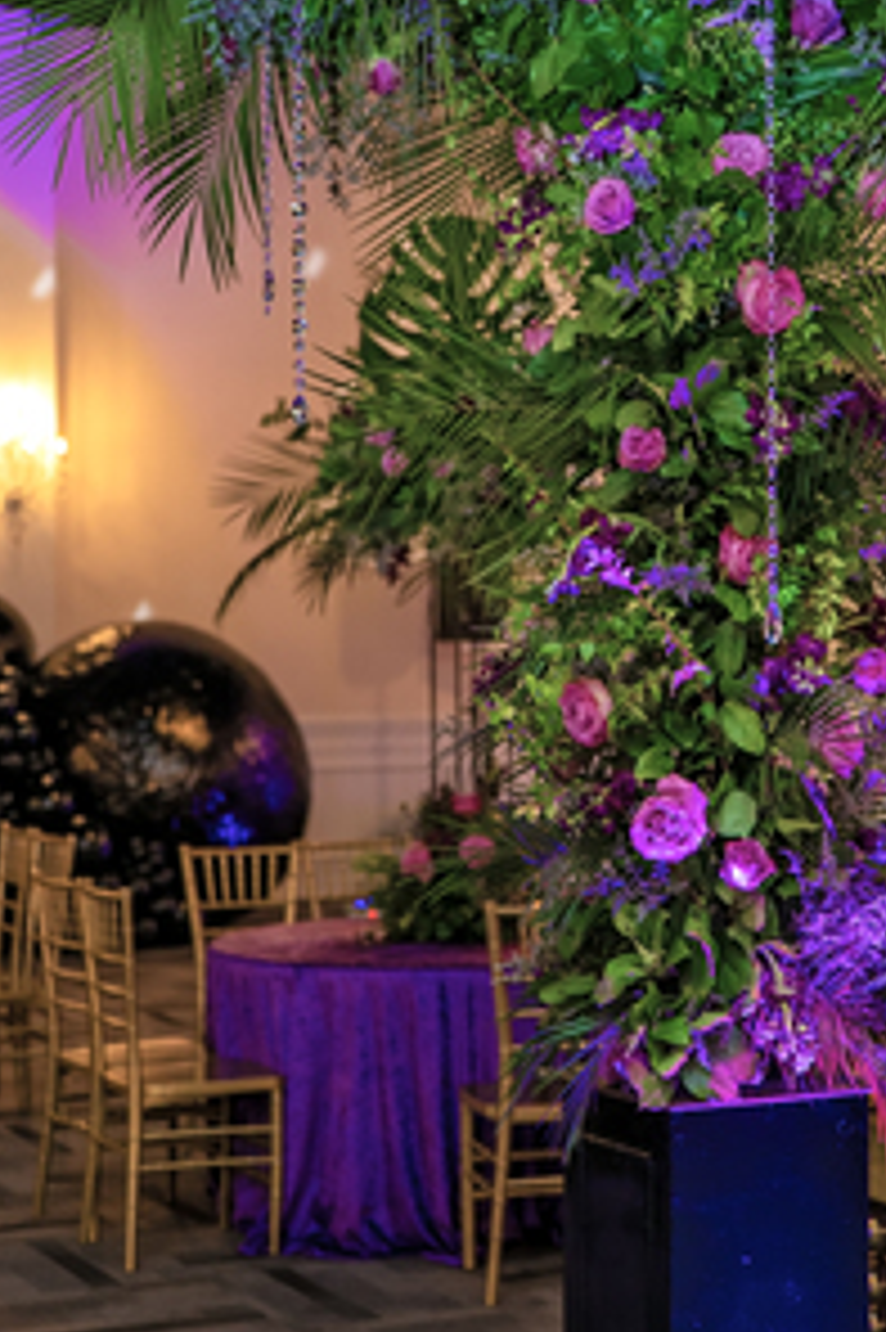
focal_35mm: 71
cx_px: 756
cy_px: 504
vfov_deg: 28.4
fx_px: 2624
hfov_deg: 18.9
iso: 500
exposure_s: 1/125
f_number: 2.5
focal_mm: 35
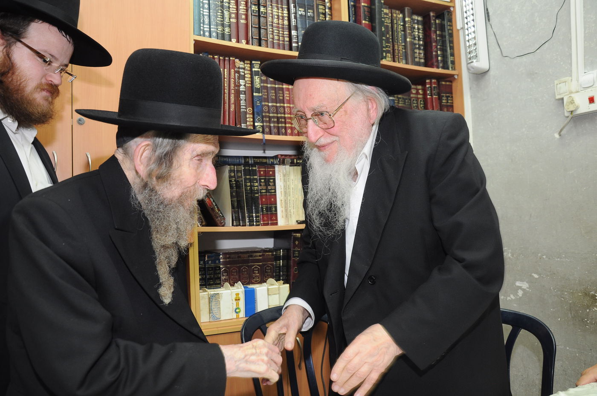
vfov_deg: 41.6
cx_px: 298
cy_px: 198
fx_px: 522
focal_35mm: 32
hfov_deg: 59.6
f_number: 4.5
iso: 500
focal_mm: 21
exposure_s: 1/60
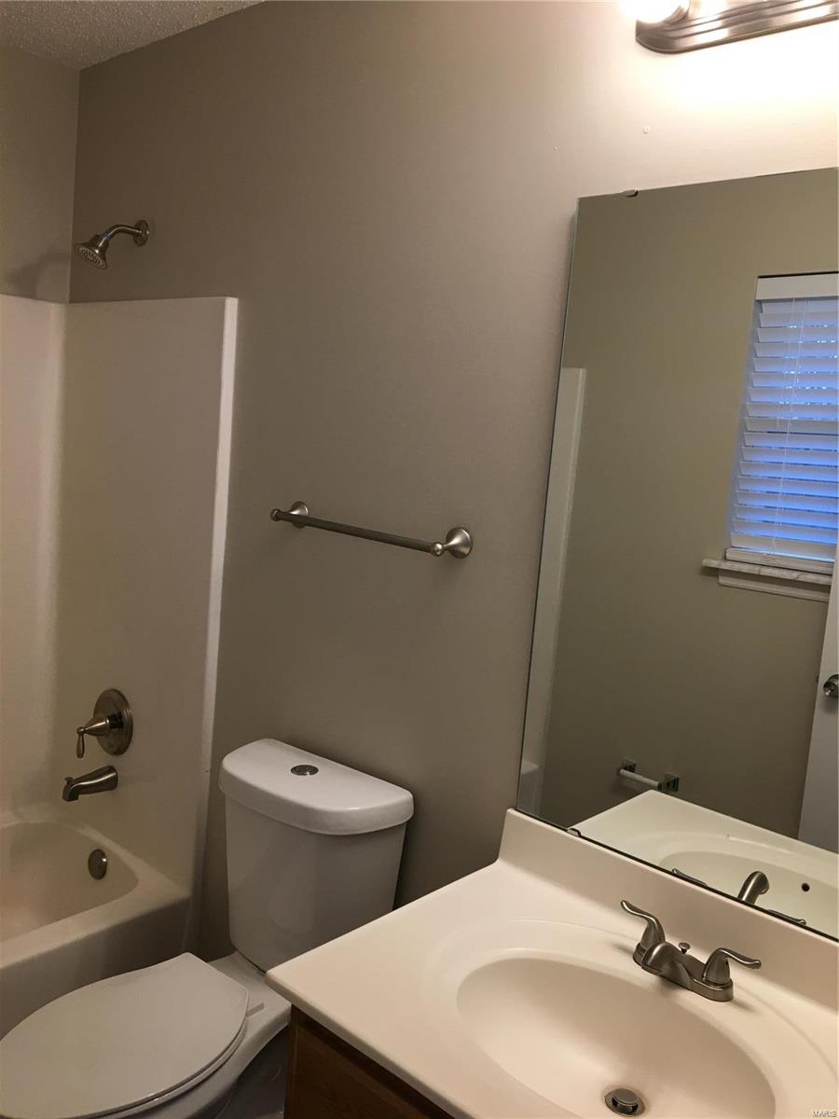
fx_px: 937
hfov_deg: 48.2
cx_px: 420
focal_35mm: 29
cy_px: 560
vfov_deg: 61.7
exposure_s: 1/30
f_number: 2.2
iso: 40
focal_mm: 4.15
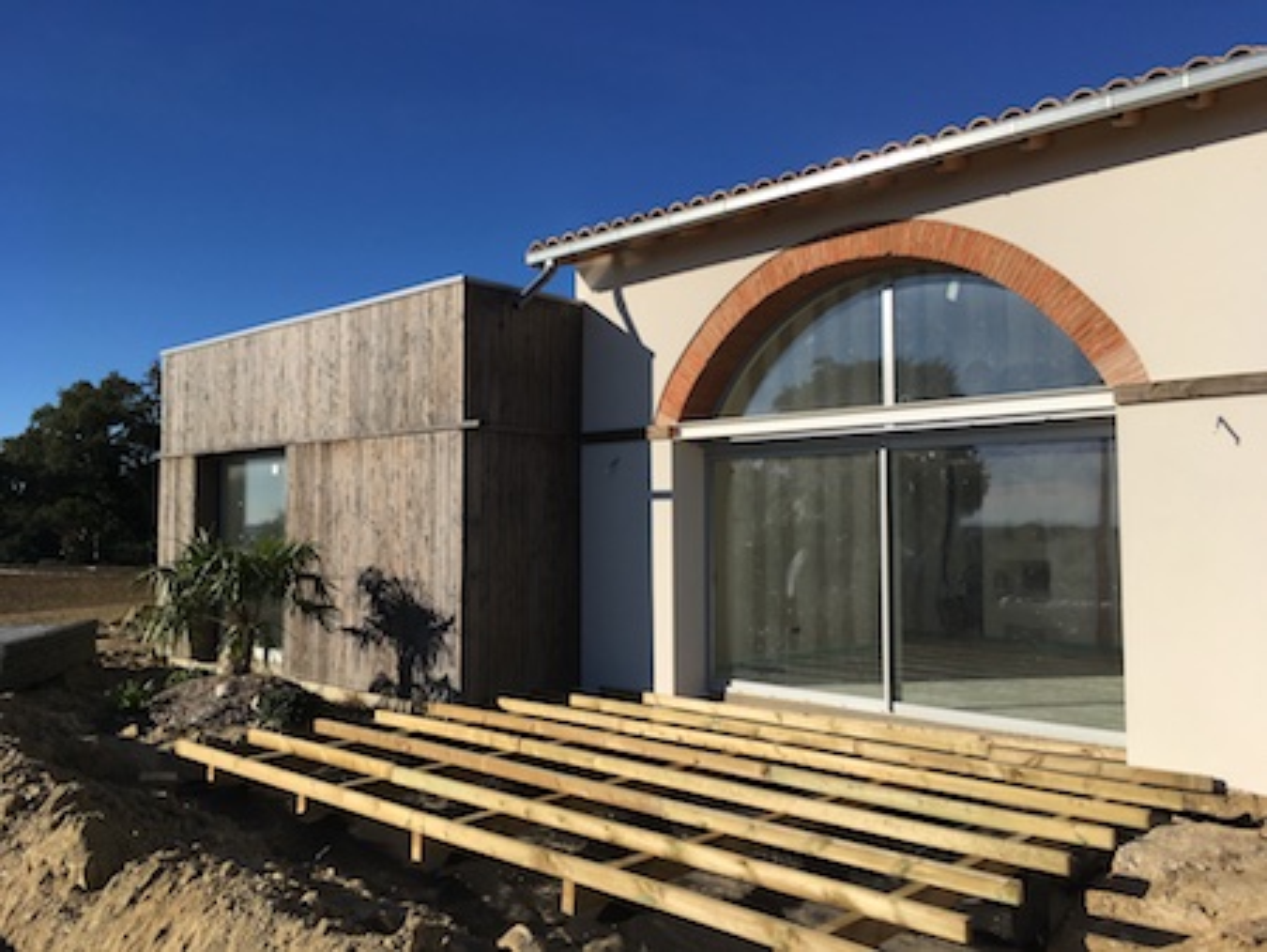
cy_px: 476
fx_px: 1062
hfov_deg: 61.6
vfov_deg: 48.3
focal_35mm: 29
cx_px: 634
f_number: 2.2
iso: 25
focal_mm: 4.15
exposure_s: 1/2653
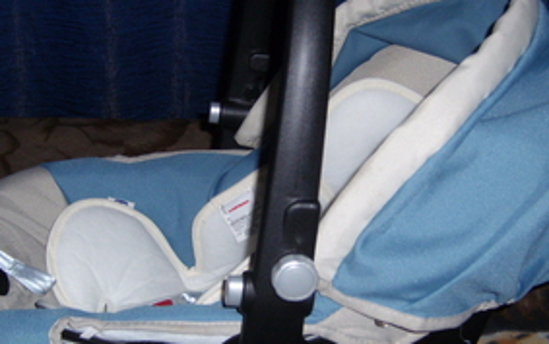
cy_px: 185
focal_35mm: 59
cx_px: 246
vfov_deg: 22.0
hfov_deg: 34.5
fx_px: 883
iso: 50
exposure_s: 1/30
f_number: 2.8
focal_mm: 5.8
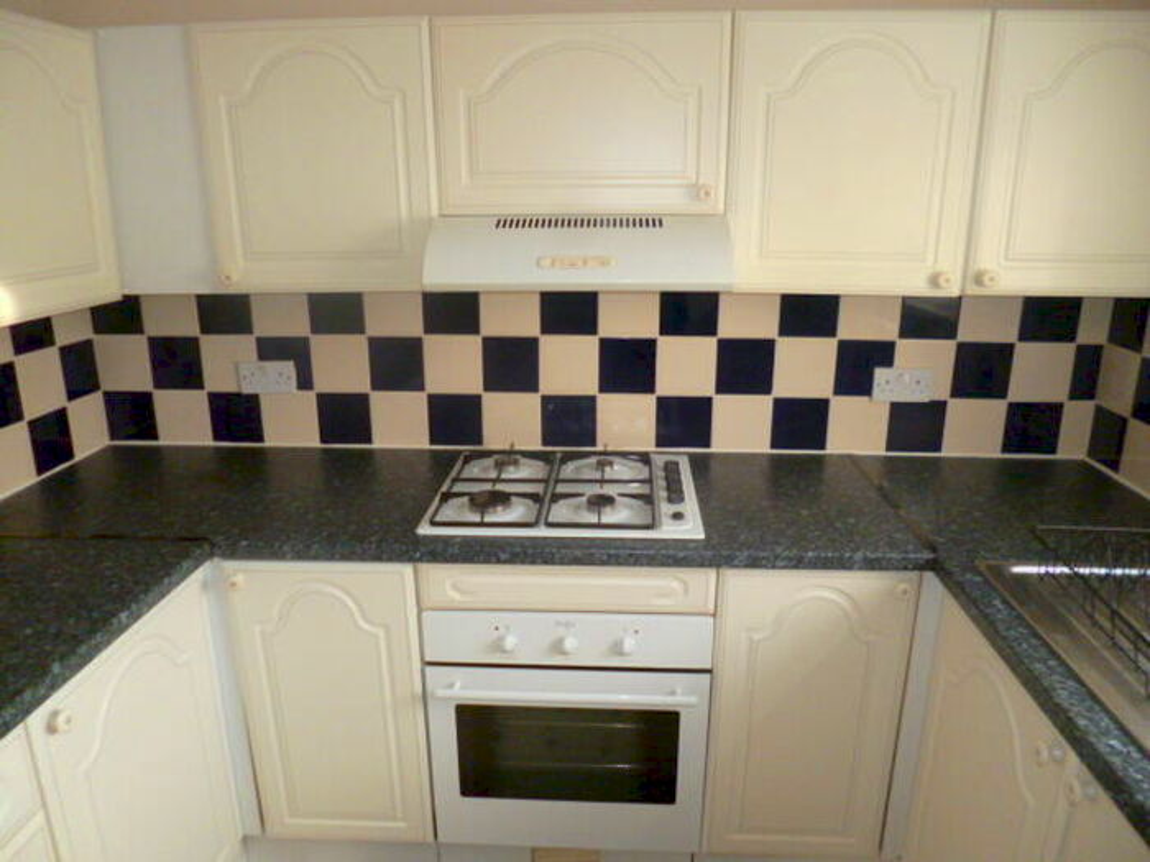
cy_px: 431
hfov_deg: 71.6
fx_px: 797
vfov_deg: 56.8
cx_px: 575
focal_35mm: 24
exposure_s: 1/60
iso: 400
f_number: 2.5
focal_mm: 4.3
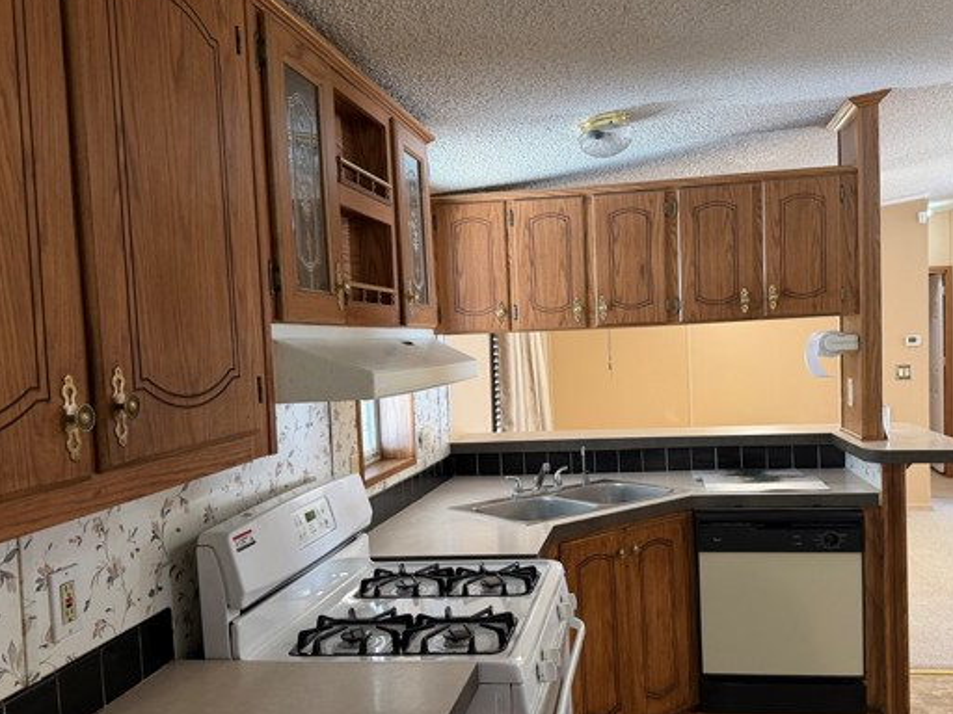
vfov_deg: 46.7
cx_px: 558
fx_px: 826
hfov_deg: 59.6
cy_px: 403
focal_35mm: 30
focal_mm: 6.76
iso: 250
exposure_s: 1/60
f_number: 1.78
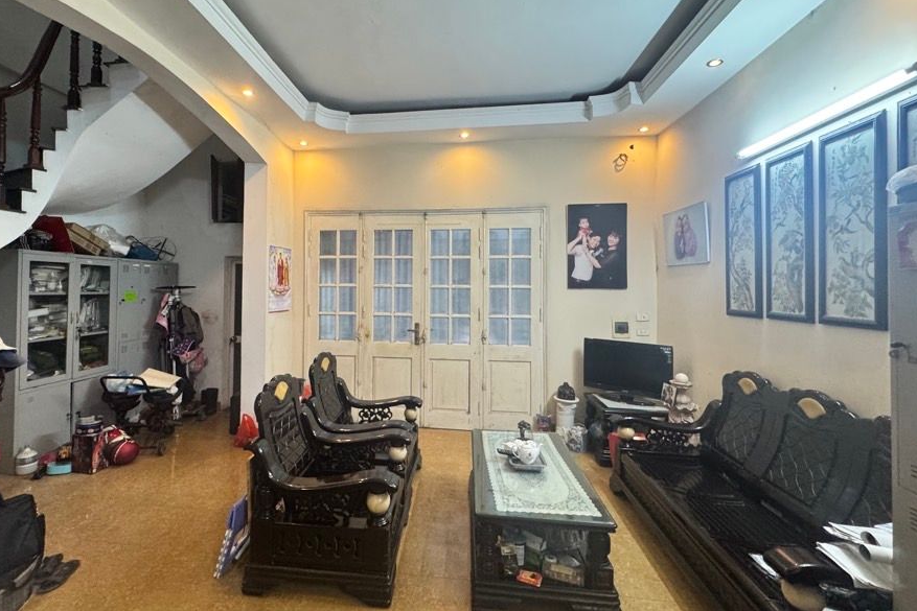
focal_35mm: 17
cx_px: 409
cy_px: 278
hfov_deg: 92.9
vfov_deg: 70.3
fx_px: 433
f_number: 2.2
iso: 400
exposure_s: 1/50
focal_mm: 2.22
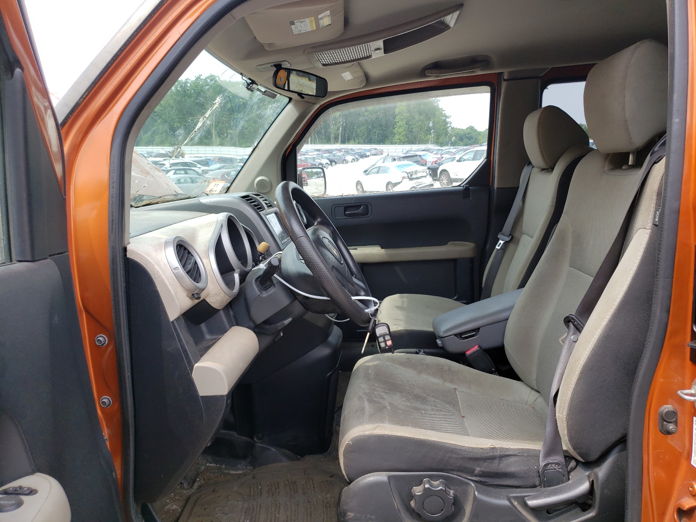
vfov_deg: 53.1
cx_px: 348
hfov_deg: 67.3
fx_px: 523
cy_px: 261
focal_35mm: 26
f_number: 1.5
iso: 50
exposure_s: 1/667
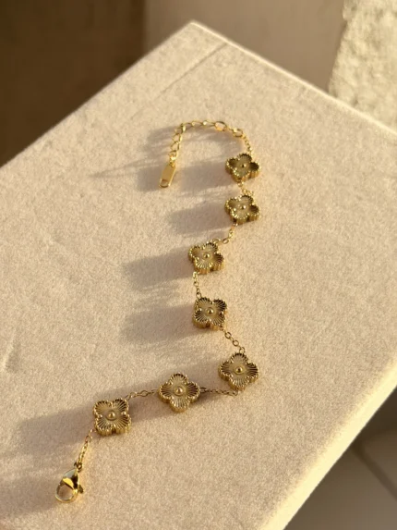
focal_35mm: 48
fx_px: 734
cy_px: 265
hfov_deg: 30.3
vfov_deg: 39.6
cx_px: 198
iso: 64
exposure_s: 1/1575
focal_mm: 6.76
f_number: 1.78
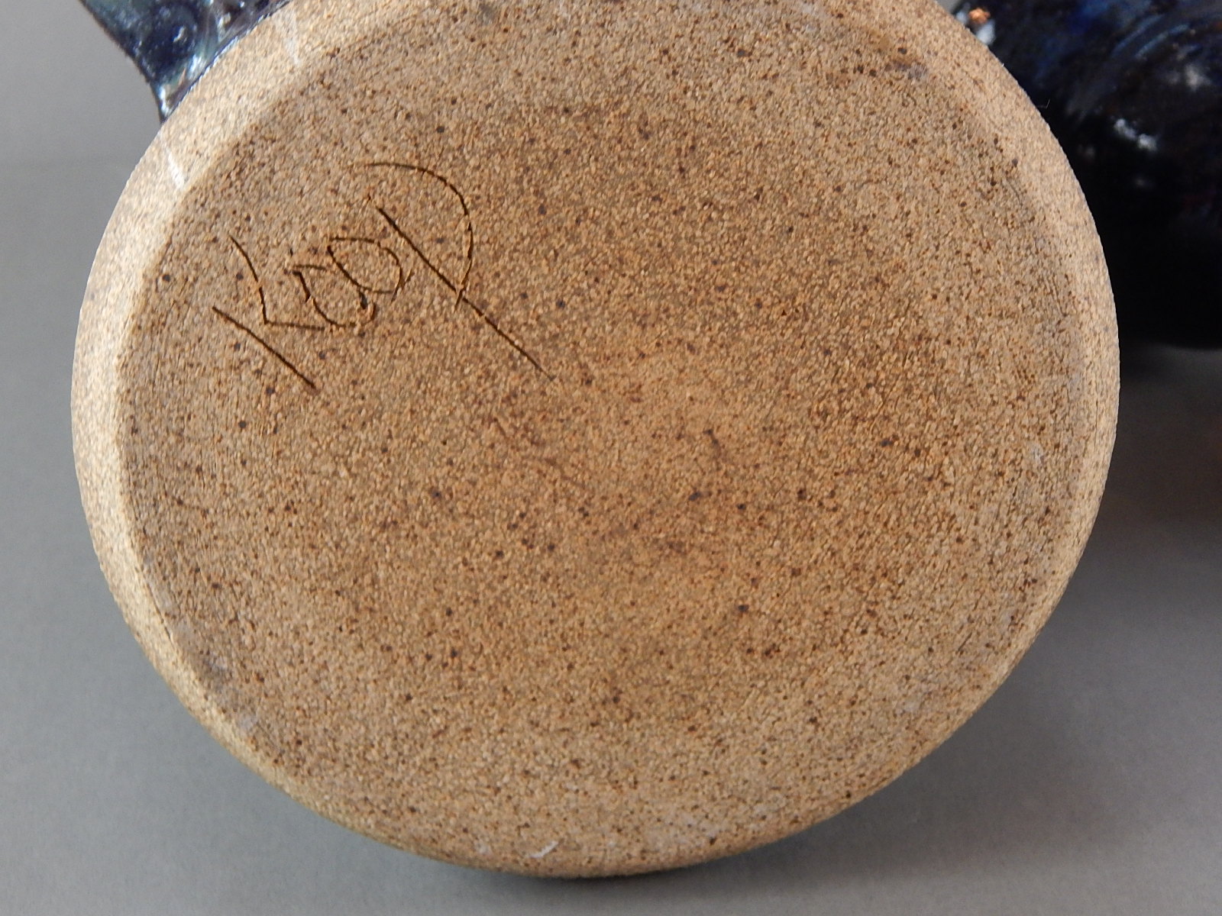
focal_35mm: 61
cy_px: 458
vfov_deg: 24.0
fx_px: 2153
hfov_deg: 31.7
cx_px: 611
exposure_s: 1/25
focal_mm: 10.9
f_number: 4
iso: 400
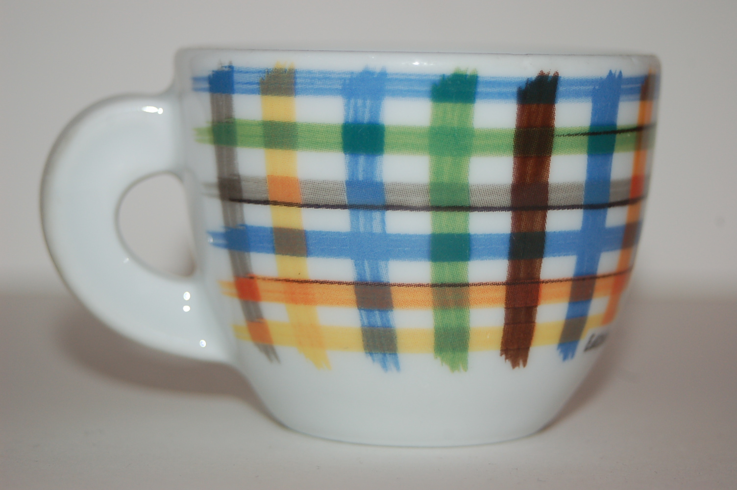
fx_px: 2454
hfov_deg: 17.1
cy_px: 245
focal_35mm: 120
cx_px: 368
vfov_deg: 11.4
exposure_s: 1/60
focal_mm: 80
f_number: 5.6
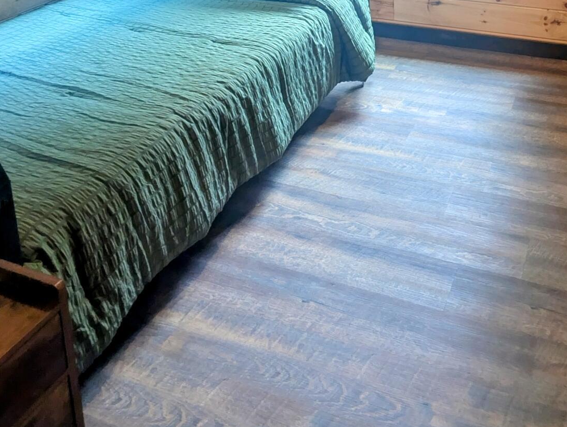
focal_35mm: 33
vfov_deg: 33.5
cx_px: 437
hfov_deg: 52.4
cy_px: -105
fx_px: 541
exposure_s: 1/100
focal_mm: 2.02
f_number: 1.7
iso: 60
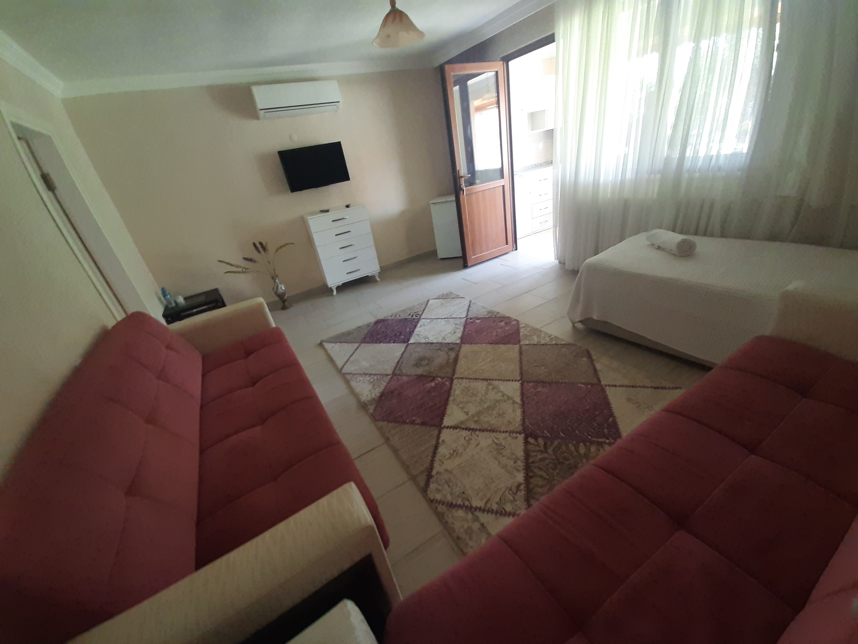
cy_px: 322
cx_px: 429
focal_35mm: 13
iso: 160
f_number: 2.2
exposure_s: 1/33
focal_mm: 1.42
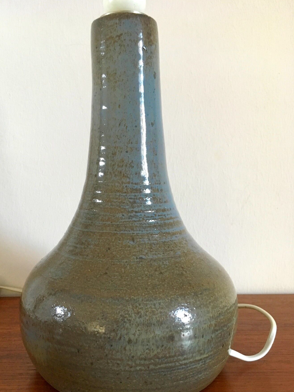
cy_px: 220
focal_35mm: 33
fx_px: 374
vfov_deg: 55.2
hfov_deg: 42.9
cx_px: 128
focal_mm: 4.15
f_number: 2.2
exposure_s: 1/25
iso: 200
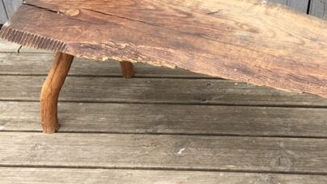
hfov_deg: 41.0
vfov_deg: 23.6
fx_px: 433
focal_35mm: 50
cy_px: 42
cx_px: 206
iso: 40
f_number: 2.2
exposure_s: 1/100
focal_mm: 4.15
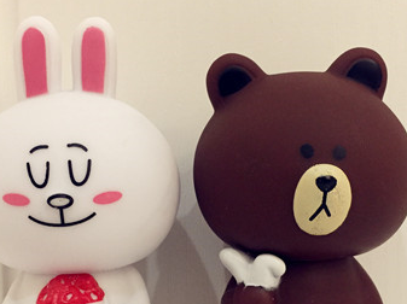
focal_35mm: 56
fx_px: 658
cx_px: 192
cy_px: 211
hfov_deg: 34.4
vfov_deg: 25.9
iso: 200
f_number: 2.2
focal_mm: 4.15
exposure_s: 1/33
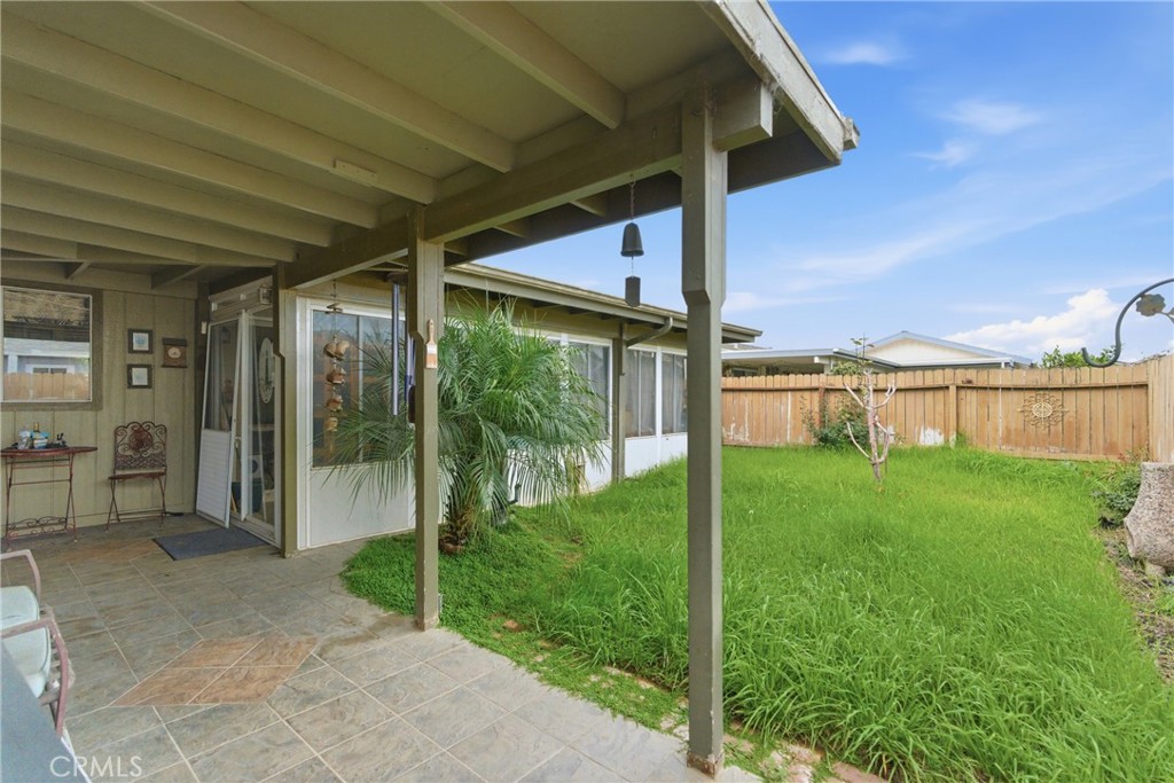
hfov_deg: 96.7
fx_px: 522
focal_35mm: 16
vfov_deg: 73.8
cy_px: 392
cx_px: 587
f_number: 3.5
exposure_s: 1/8000
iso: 6400
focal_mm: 16
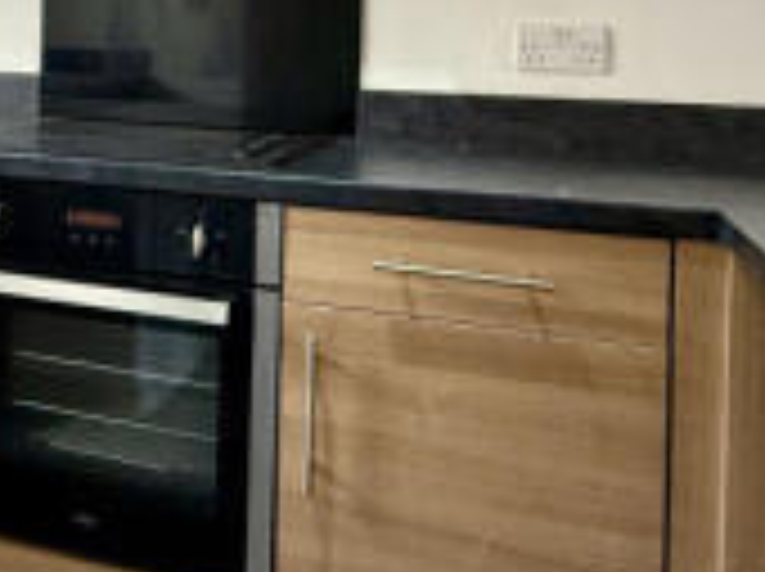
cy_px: 29
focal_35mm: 48
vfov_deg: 28.7
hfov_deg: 37.0
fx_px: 1059
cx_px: 65
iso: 320
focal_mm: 2.22
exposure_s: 1/50
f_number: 2.2
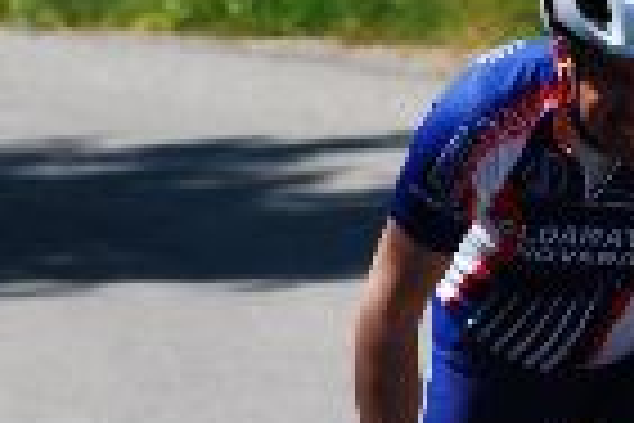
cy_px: 160
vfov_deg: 1.4
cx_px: 688
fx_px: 16905
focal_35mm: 960
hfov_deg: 2.1
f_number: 9
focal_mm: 200
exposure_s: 1/125
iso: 100
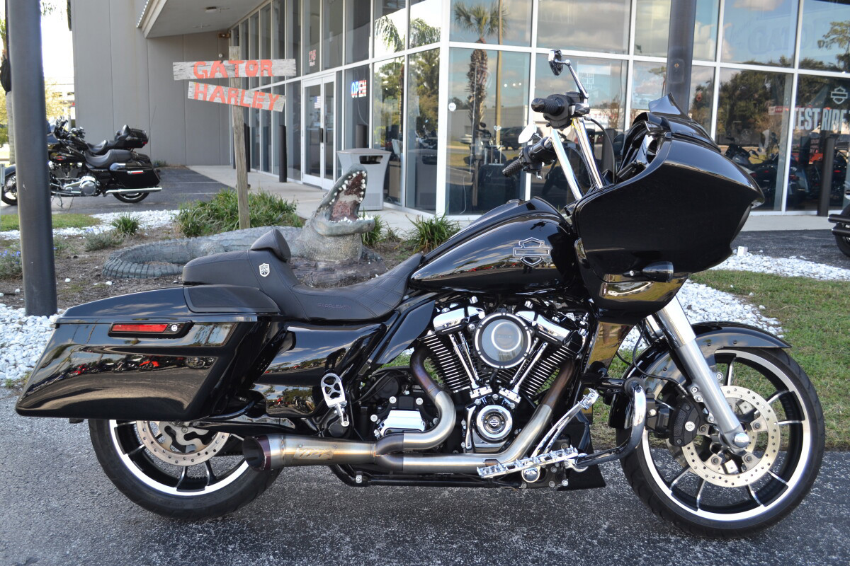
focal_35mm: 33
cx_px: 425
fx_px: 779
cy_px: 283
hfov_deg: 57.2
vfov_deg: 40.0
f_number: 5.6
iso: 220
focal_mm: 22
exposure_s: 1/125
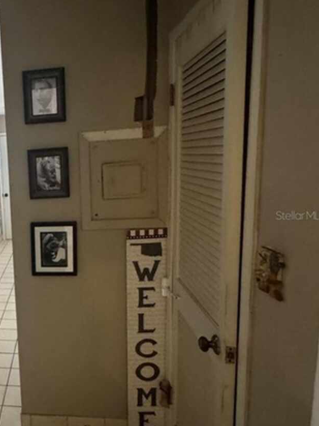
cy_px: 215
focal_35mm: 29
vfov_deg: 61.7
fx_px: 356
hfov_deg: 41.7
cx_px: -3
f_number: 2.2
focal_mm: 2.22
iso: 1000
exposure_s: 1/60
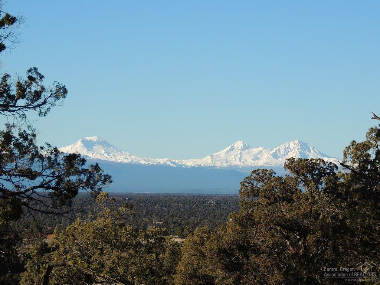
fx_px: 1702
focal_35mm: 155
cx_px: 190
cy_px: 142
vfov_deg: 9.6
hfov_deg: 12.7
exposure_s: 1/800
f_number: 4.4
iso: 100
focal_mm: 27.6
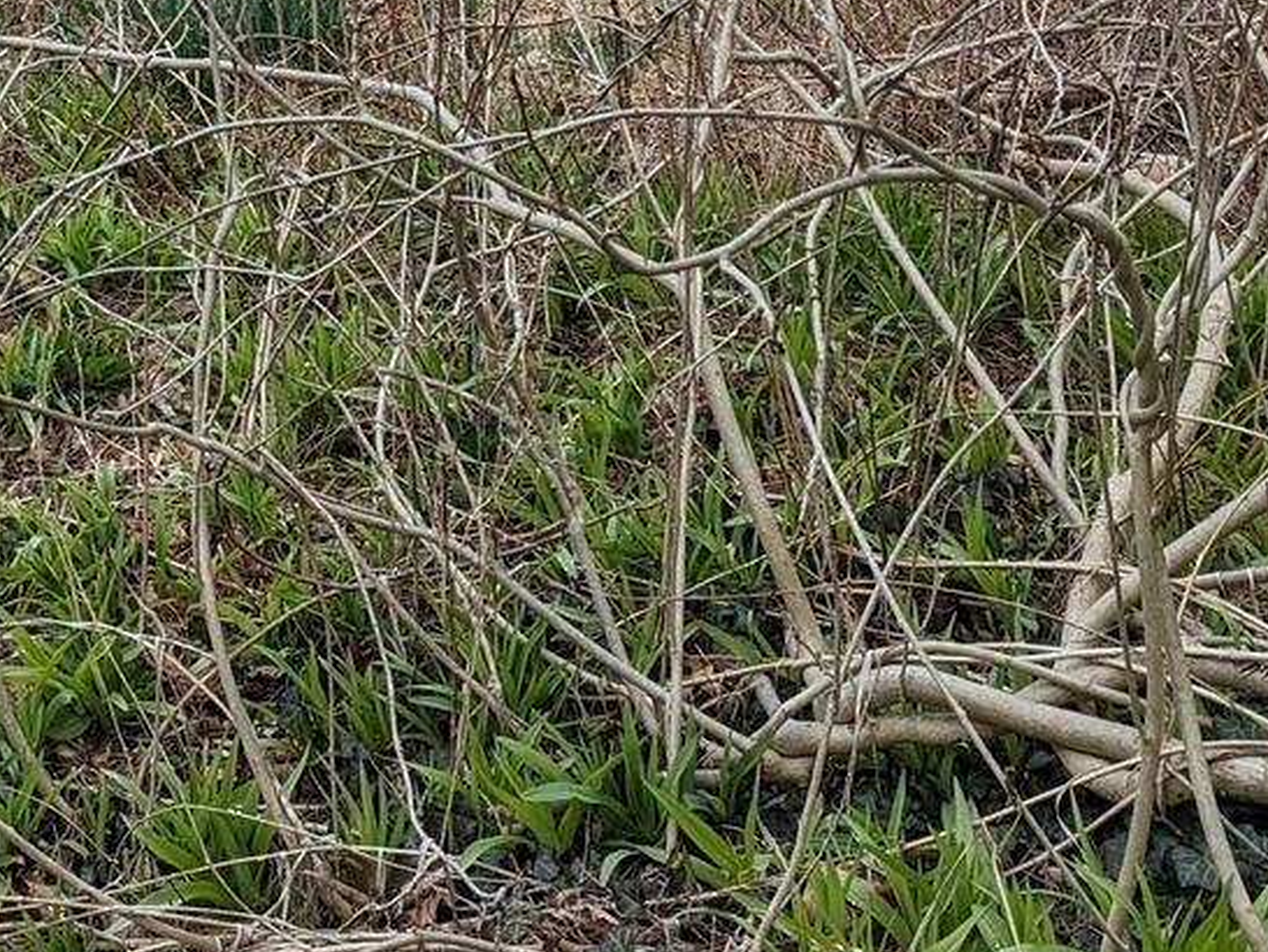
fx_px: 3298
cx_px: 65
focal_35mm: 90
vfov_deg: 14.5
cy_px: -731
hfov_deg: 21.2
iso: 46
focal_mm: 6.81
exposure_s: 1/1332
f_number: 1.85
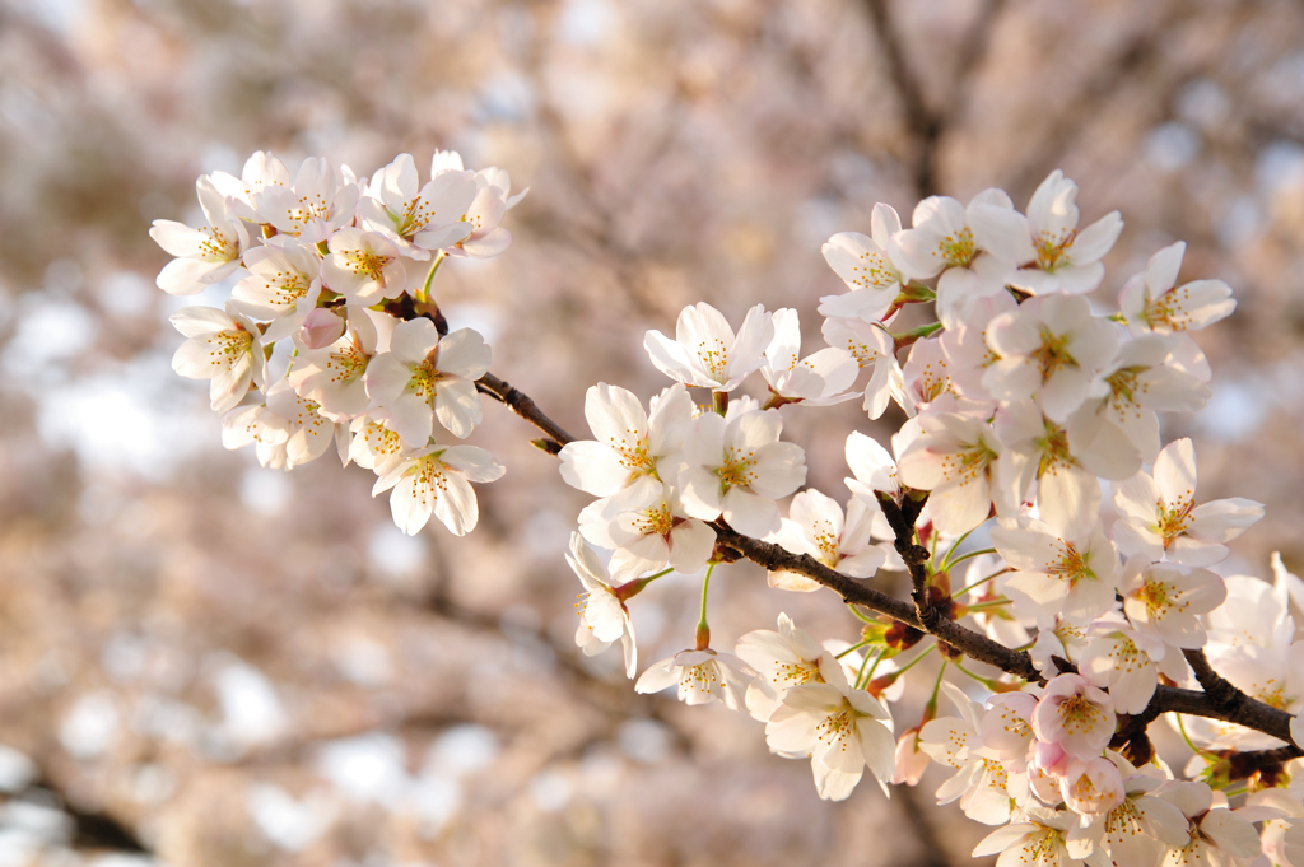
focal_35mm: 75
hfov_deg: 27.0
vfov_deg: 18.2
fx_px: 2714
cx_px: 652
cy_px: 434
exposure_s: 1/100
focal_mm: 75
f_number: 8
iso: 200
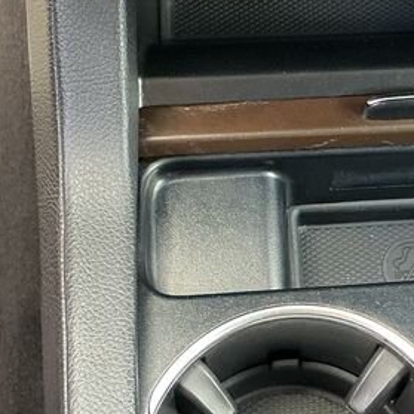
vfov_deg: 18.2
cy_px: 34
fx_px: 1272
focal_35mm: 94
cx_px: 365
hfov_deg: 18.2
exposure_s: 1/60
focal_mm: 3
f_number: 1.8
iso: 125
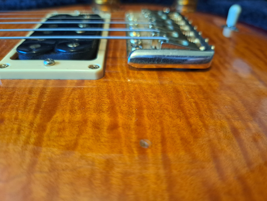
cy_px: 100
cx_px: 134
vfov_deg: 56.8
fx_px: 185
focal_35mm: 24
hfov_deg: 71.6
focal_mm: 5.23
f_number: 1.8
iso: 500
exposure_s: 1/25
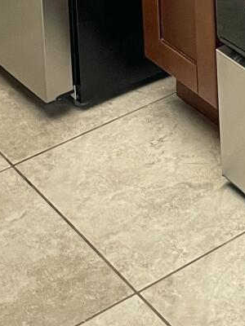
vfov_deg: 13.3
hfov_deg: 10.9
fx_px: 1227
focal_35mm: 130
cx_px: 385
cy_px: -306
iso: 160
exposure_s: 1/60
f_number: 1.6
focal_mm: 4.2
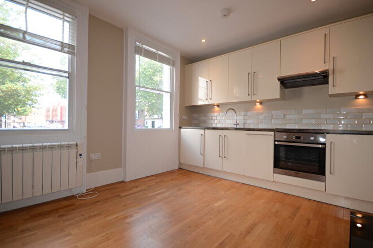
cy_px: 125
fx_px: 166
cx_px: 197
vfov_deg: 73.7
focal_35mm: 16
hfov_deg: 96.7
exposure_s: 1/100
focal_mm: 10
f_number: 4
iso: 250
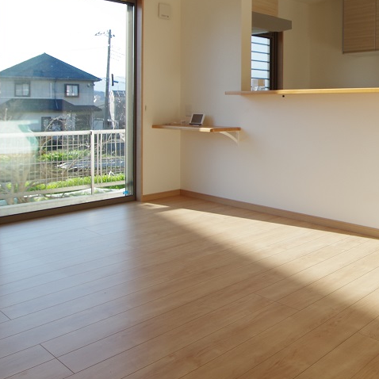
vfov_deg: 46.1
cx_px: 292
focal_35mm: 35
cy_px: 111
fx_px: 434
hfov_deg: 45.3
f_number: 6.3
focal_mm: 10.63
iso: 200
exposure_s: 1/160
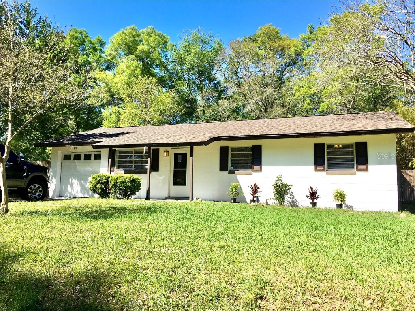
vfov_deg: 48.2
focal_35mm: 29
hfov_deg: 61.7
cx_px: 208
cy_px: 156
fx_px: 348
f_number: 2.2
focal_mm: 4.15
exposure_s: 1/1148
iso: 25
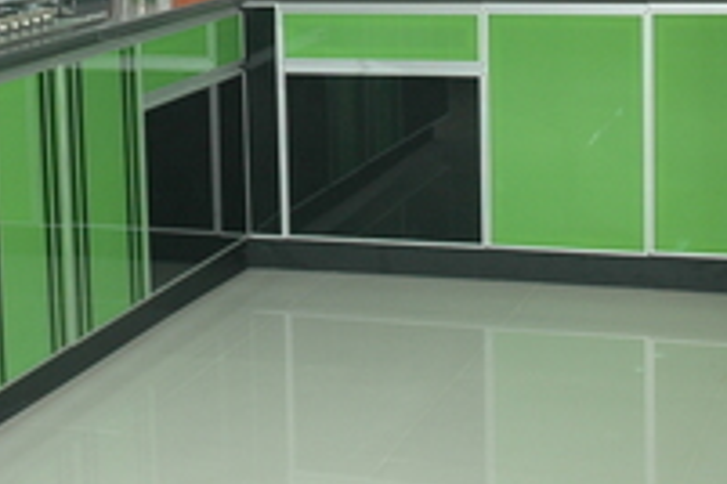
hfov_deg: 21.7
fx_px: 1883
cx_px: 228
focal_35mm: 93
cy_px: -14
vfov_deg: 14.4
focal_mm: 25
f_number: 4.5
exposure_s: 1/60
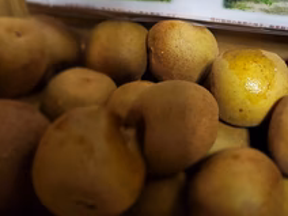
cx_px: 217
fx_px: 408
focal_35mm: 49
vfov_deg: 28.7
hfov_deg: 37.9
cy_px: 29
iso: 320
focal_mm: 4.3
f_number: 1.5
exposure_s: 1/40
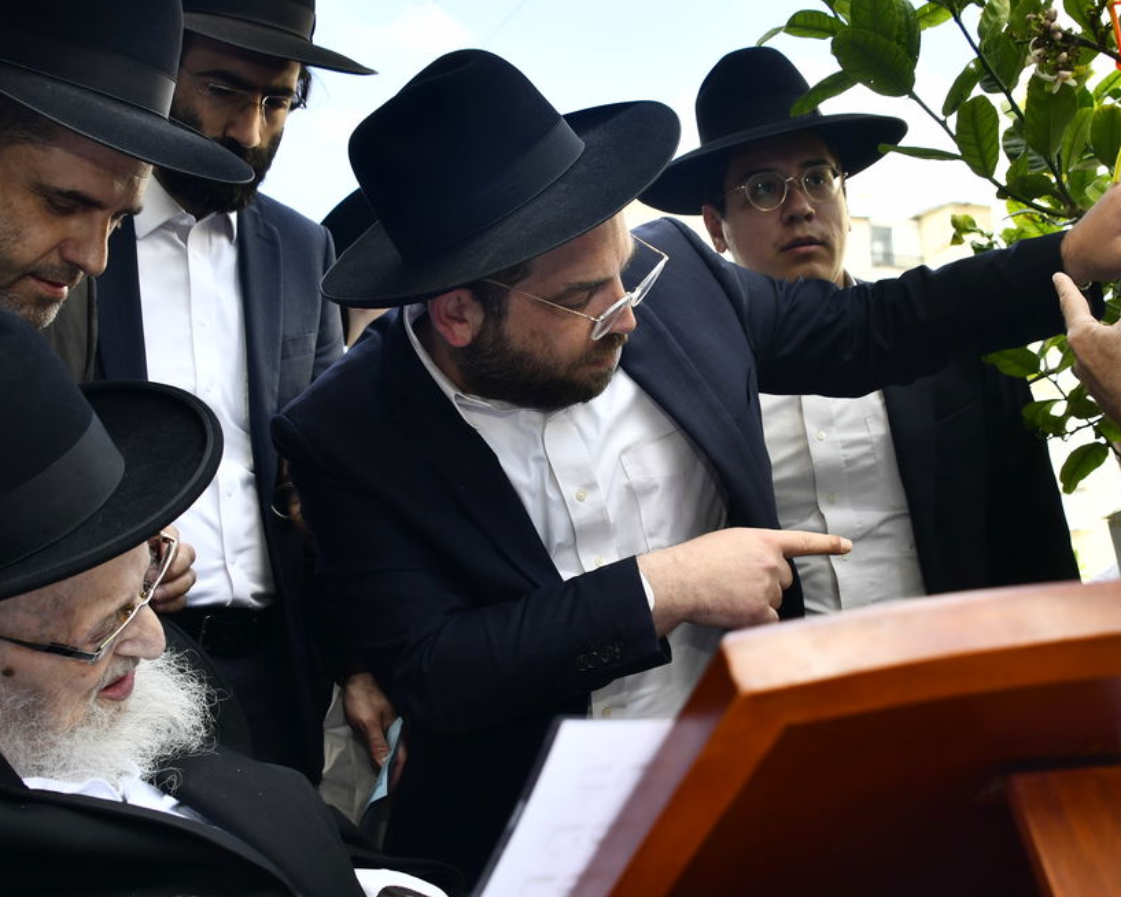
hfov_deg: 41.1
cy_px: 451
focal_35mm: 45
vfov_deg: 33.4
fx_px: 1493
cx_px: 627
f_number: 5.6
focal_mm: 28
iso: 320
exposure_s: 1/250
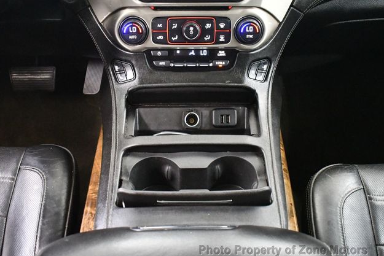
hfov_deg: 47.4
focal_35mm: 41
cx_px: 192
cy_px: 131
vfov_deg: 32.6
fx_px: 437
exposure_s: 1/60
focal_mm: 20
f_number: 3.5
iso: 10000
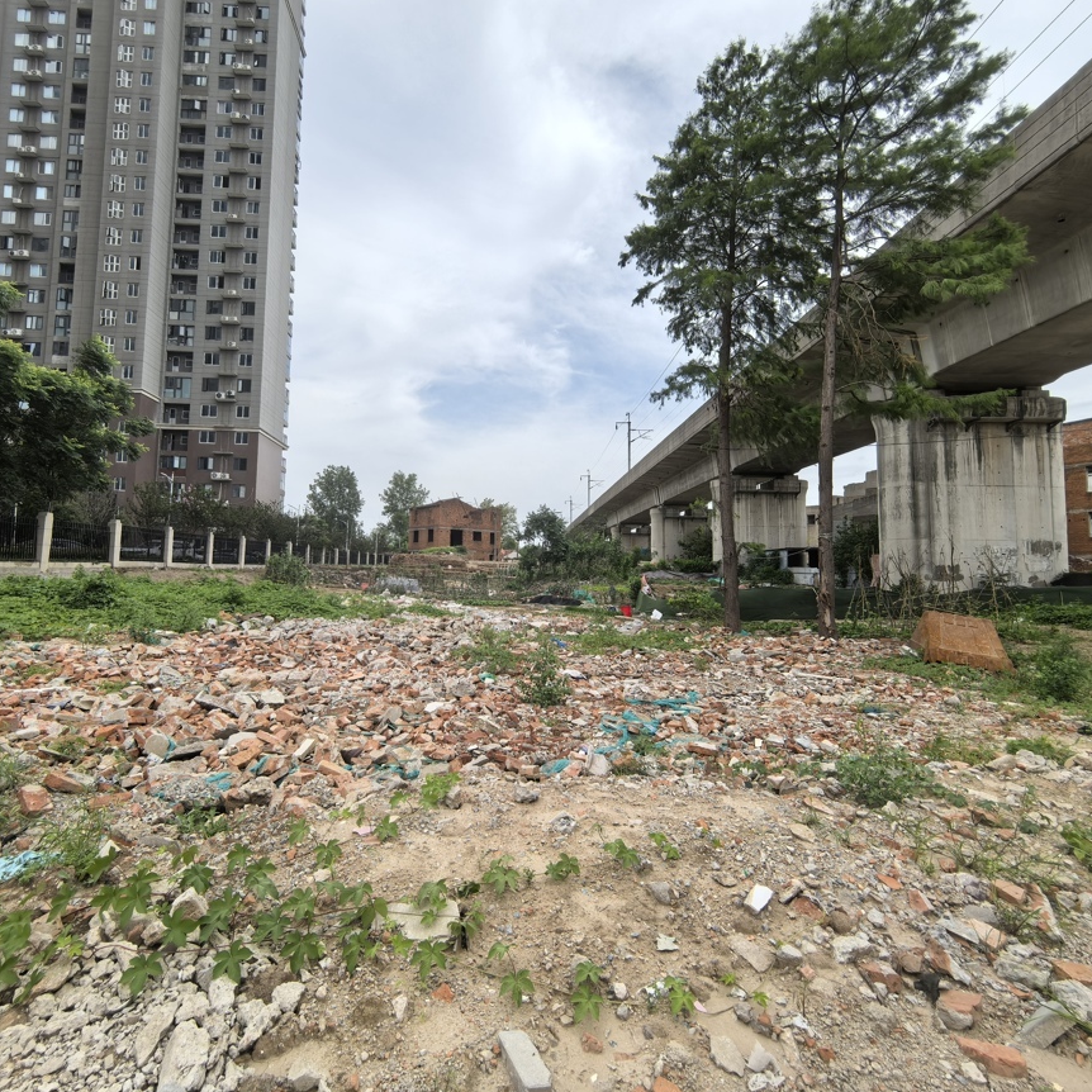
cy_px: 524
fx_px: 571
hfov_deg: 87.2
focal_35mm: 16
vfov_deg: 87.4
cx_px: 492
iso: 50
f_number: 2.2
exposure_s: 1/1267
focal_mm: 1.95
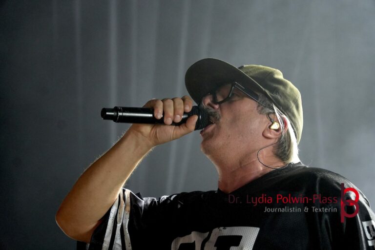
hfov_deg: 15.9
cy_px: 125
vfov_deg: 10.6
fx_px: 1344
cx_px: 188
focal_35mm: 129
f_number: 5
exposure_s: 1/160
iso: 3200
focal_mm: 86
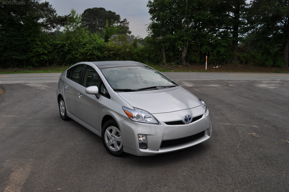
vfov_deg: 43.5
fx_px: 241
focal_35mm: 30
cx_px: 144
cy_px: 96
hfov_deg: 62.0
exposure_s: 1/250
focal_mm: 20
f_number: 8
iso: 200
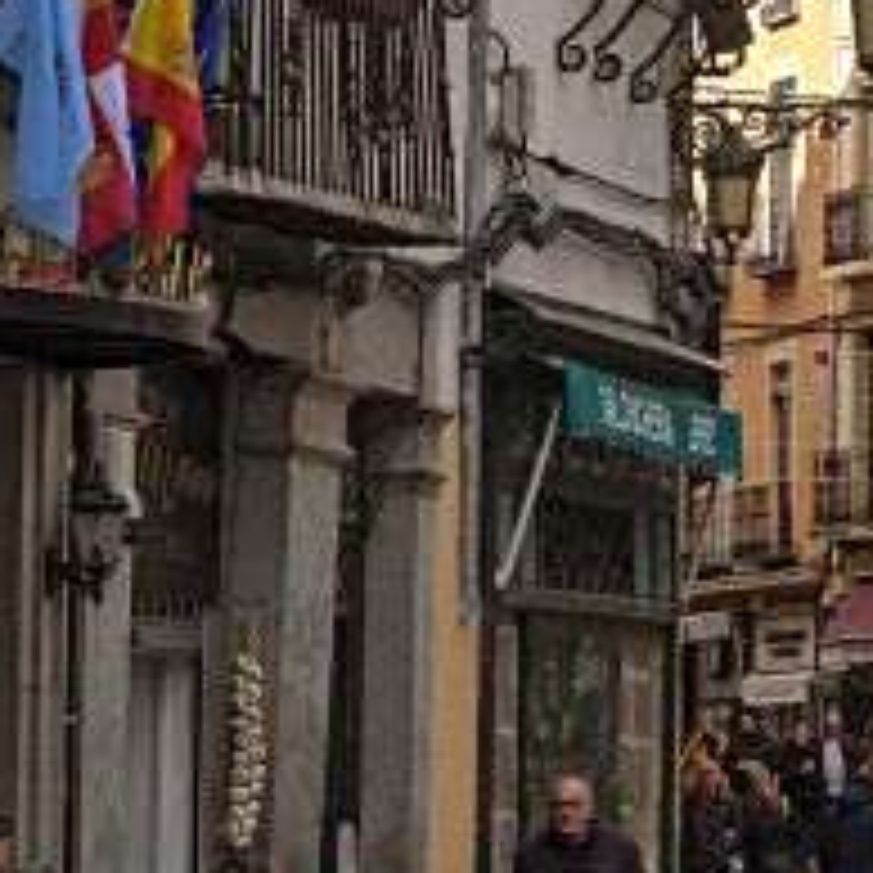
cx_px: 994
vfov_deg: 6.2
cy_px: 434
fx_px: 8075
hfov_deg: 6.2
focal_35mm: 283
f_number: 8
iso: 500
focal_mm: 67.5
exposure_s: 1/640
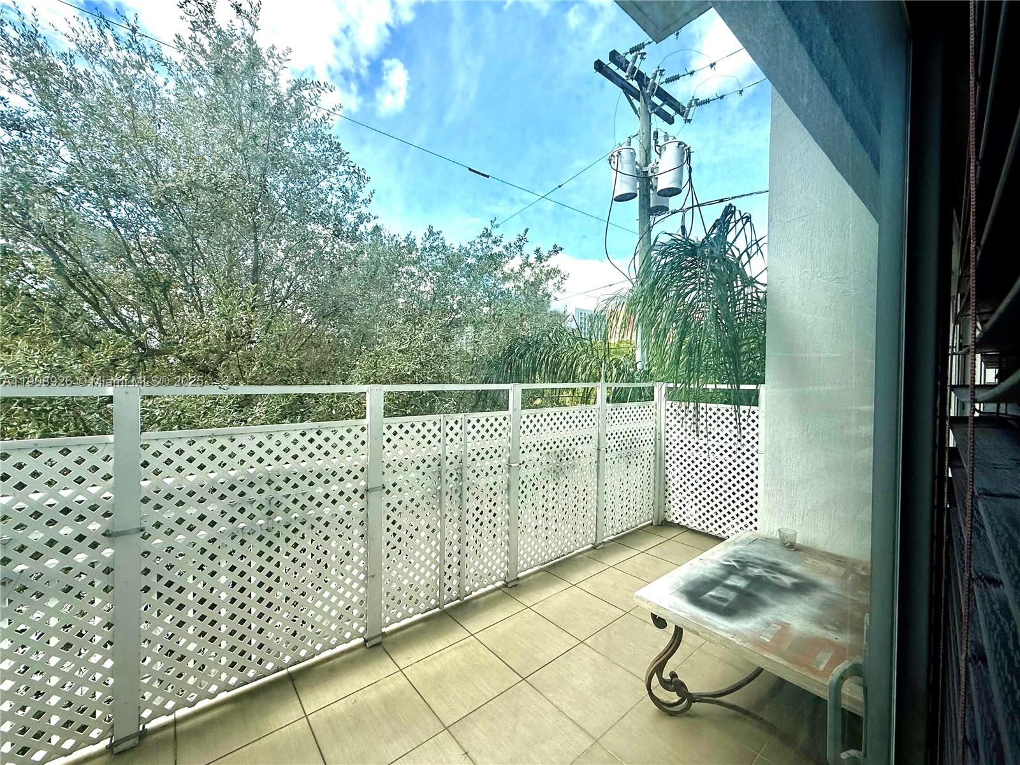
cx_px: 510
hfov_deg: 102.1
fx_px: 413
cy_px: 382
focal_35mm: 14
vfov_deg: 85.7
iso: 50
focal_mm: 2.22
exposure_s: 1/1211
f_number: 2.2
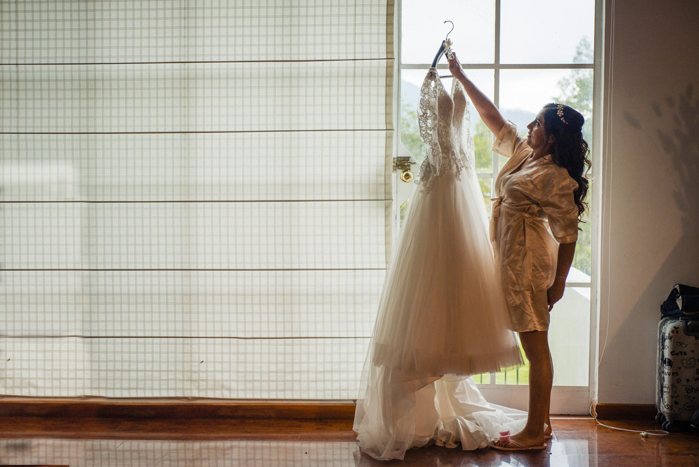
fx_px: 971
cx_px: 350
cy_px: 234
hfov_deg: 39.6
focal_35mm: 50
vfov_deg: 27.0
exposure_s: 1/160
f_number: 3.5
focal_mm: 50
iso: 640
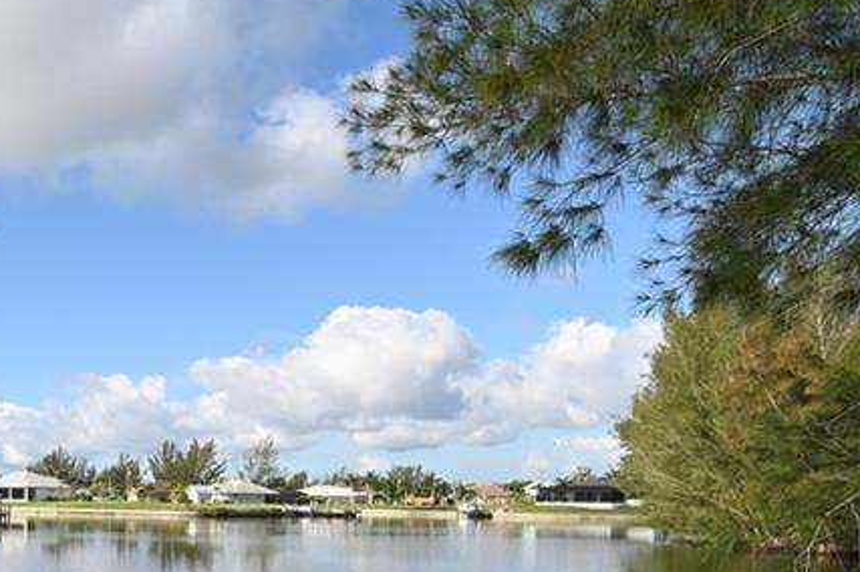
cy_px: 528
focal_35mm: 36
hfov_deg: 41.9
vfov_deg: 34.5
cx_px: -91
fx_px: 859
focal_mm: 10
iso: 100
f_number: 7.1
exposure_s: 1/320
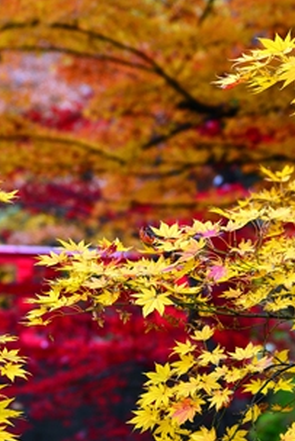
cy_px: 431
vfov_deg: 6.5
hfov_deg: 4.3
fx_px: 3879
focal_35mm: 316
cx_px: -6
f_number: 6.3
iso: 800
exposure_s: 1/250
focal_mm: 120
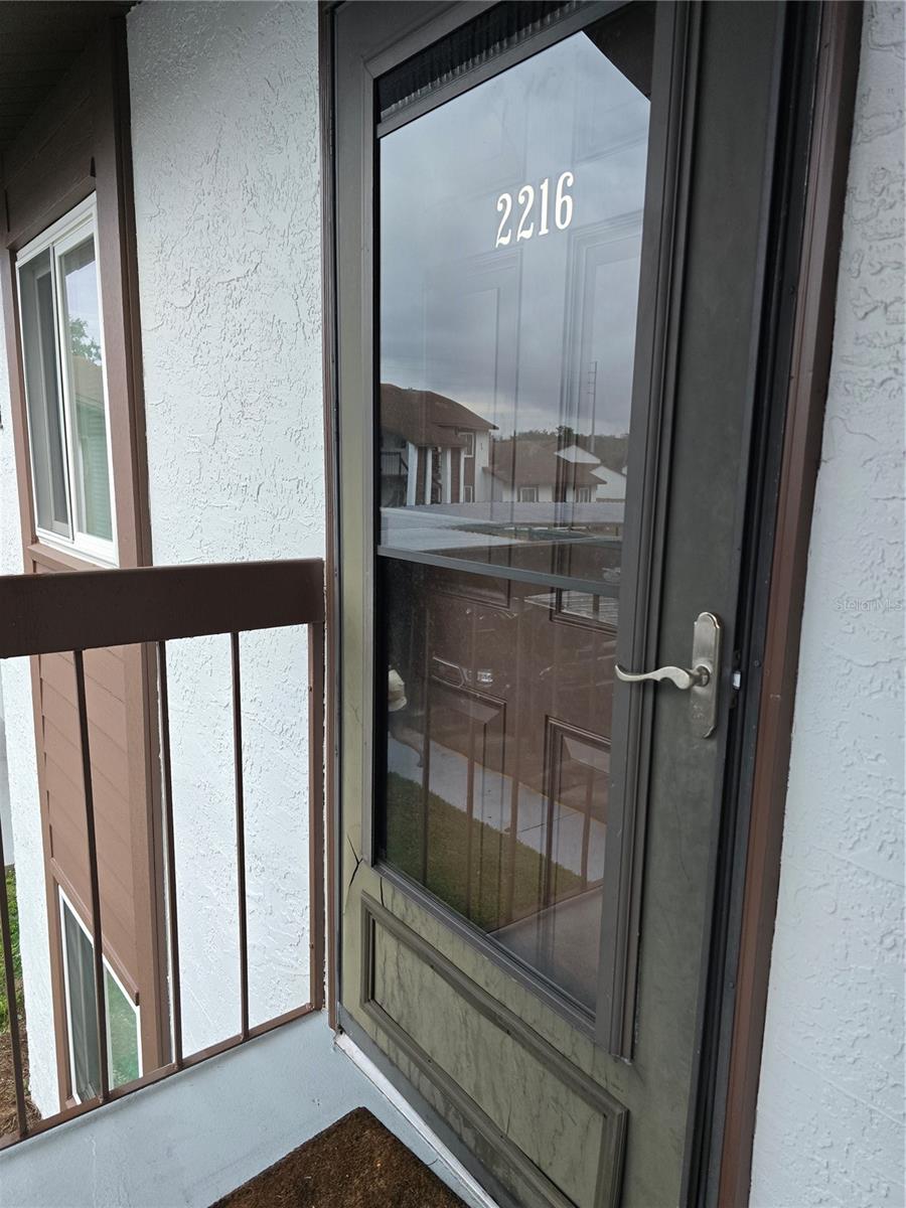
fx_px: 803
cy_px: 604
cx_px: 453
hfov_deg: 58.9
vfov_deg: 73.9
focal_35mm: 23
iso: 160
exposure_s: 1/120
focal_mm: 6.3
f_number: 1.7
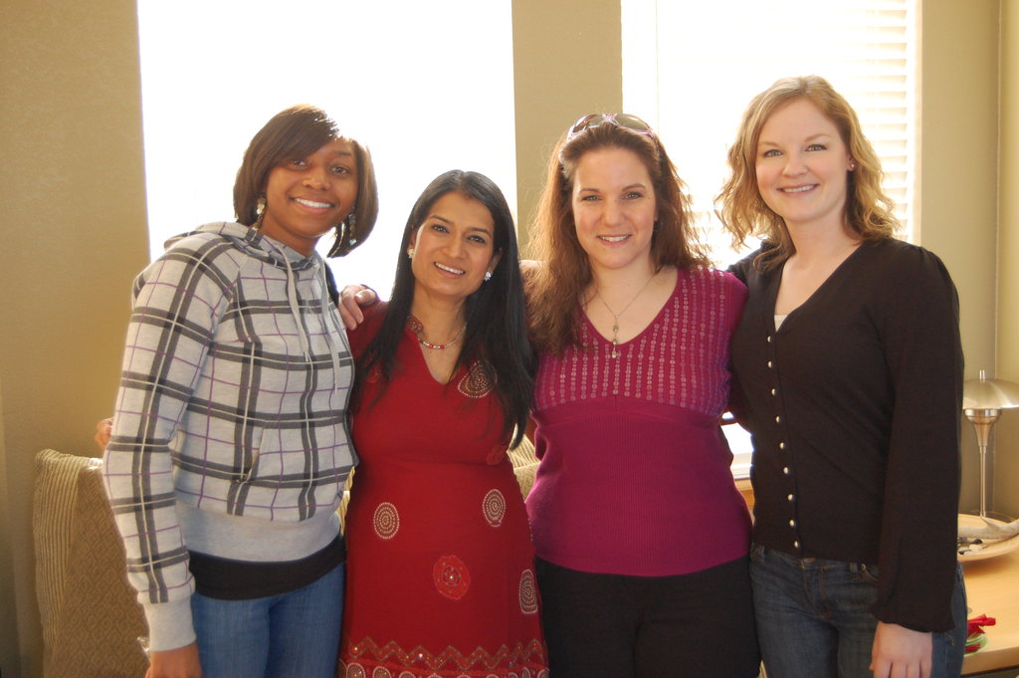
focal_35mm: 52
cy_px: 339
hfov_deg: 37.9
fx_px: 1485
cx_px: 510
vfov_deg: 25.7
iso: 640
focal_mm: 35
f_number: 4.8
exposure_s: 1/60
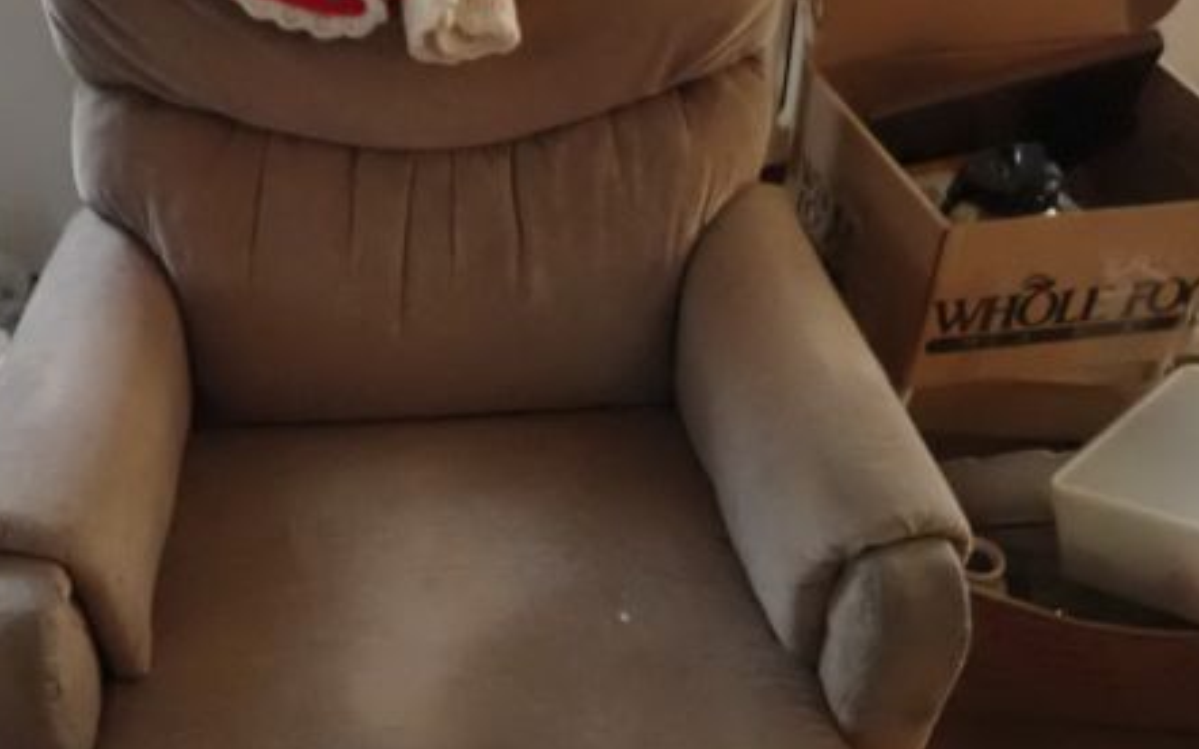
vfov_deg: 32.0
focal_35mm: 40
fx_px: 1307
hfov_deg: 49.0
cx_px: 484
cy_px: 391
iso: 1600
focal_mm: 4.5
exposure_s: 1/20
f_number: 2
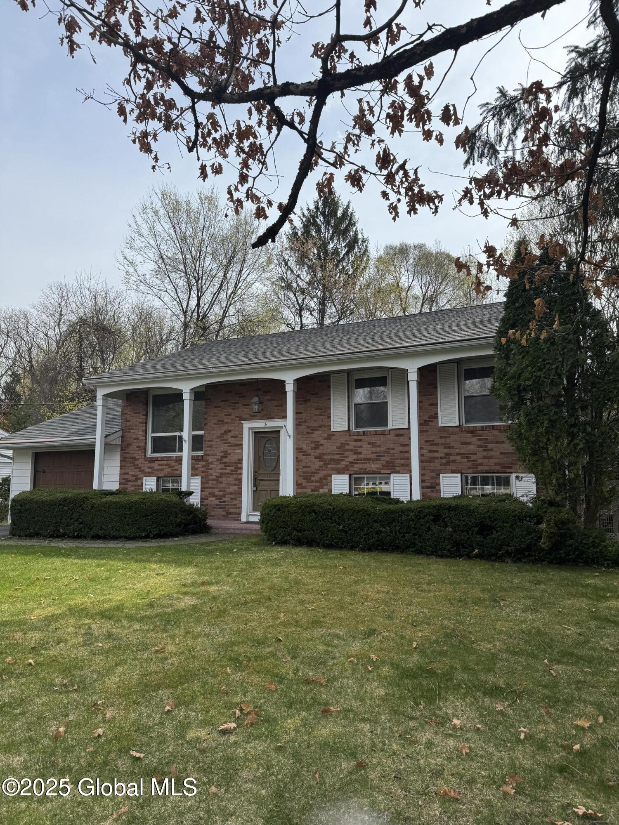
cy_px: 412
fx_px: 572
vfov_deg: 71.6
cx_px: 310
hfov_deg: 56.8
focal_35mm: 24
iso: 80
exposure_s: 1/4608
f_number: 1.78
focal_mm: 6.76
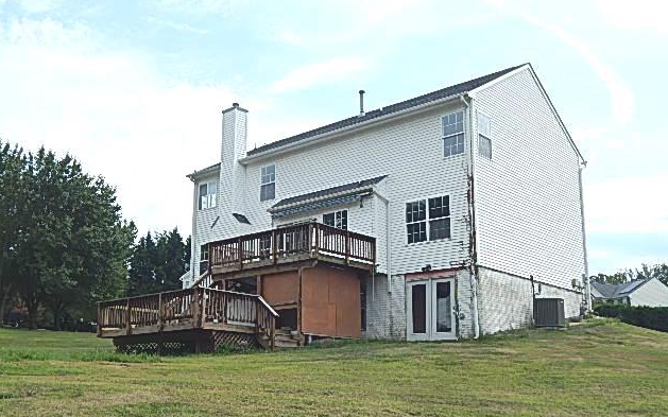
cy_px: 233
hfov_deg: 48.2
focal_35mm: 41
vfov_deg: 31.2
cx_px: 335
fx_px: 746
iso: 125
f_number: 6.9
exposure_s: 1/400
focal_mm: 6.8
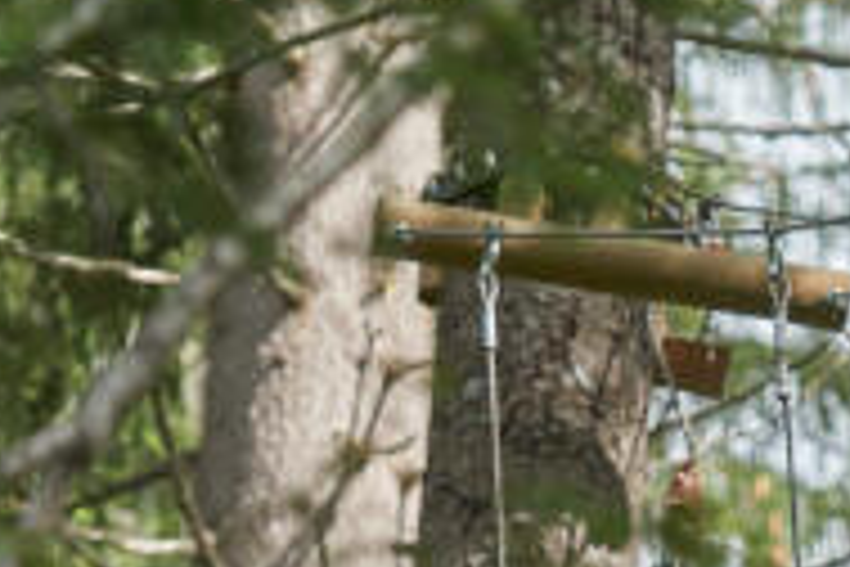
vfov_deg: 3.1
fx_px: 10294
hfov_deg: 4.7
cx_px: 949
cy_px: 794
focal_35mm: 436
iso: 500
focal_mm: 100
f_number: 3.5
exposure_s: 1/640
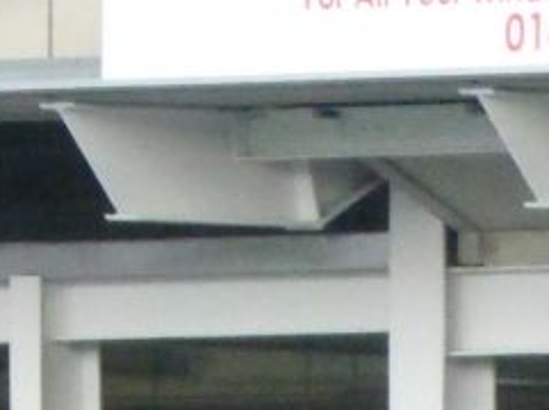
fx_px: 37927
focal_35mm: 2395
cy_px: -330
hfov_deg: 0.8
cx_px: -435
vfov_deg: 0.6
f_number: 6.4
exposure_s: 1/500
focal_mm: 86
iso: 1600
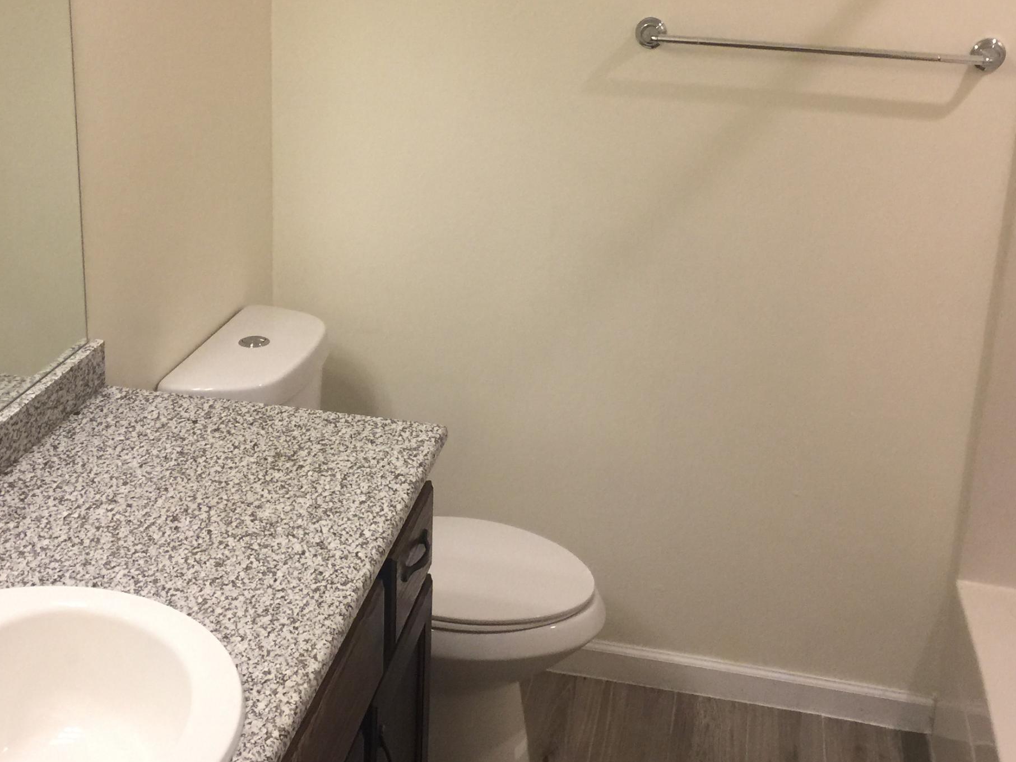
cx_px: 460
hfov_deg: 39.6
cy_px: 279
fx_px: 1409
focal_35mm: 48
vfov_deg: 30.1
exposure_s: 1/30
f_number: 2.2
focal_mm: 4.15
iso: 40
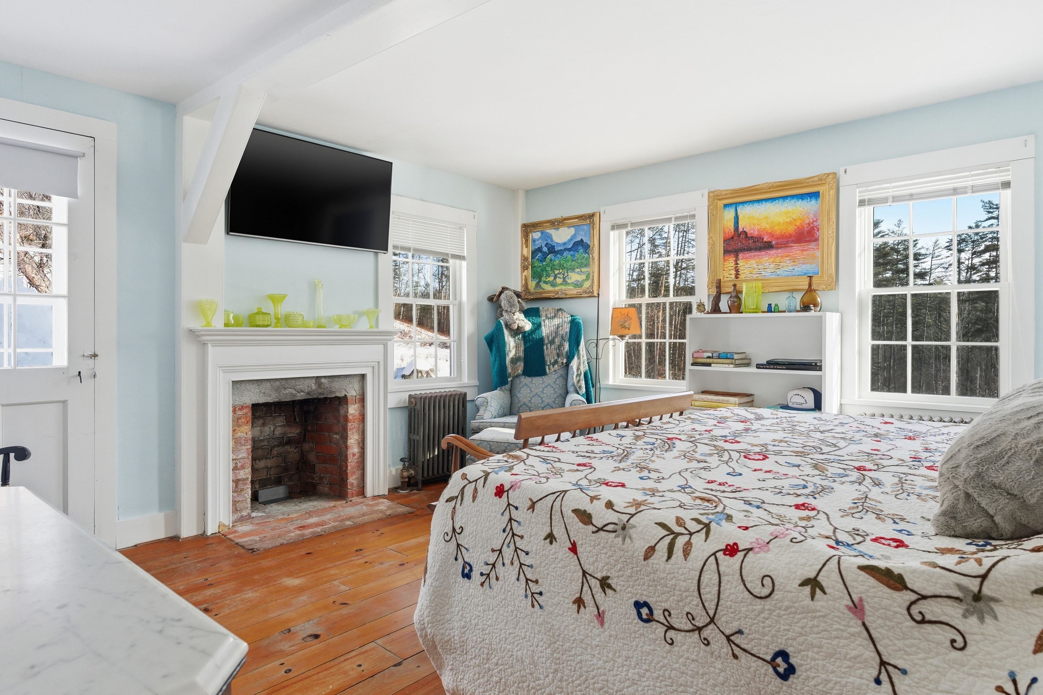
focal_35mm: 21
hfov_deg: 81.2
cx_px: 519
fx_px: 608
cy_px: 347
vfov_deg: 59.5
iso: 500
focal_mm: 20
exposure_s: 1/320
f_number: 9
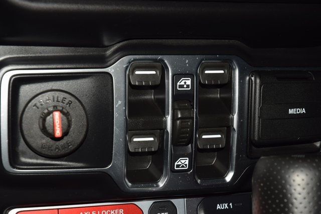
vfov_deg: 13.0
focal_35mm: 105
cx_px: 160
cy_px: 107
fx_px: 936
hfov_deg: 19.5
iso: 100
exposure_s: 1/125
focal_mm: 70
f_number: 8
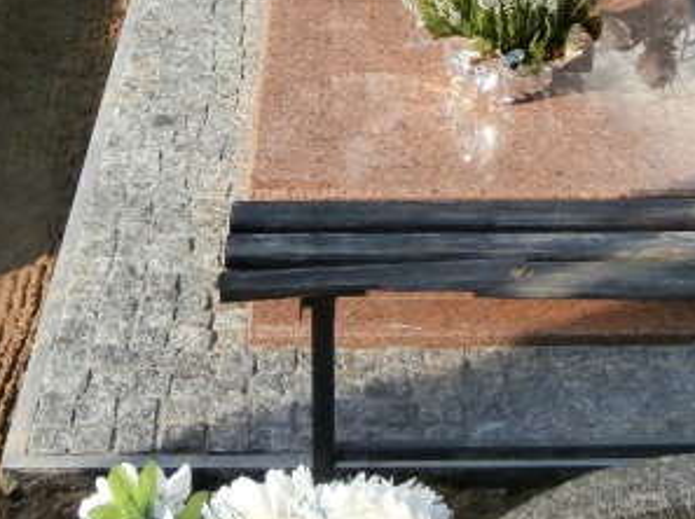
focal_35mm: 82
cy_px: -1
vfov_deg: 17.5
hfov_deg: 23.6
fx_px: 1644
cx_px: 515
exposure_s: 1/400
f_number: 3.9
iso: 100
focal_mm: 6.67
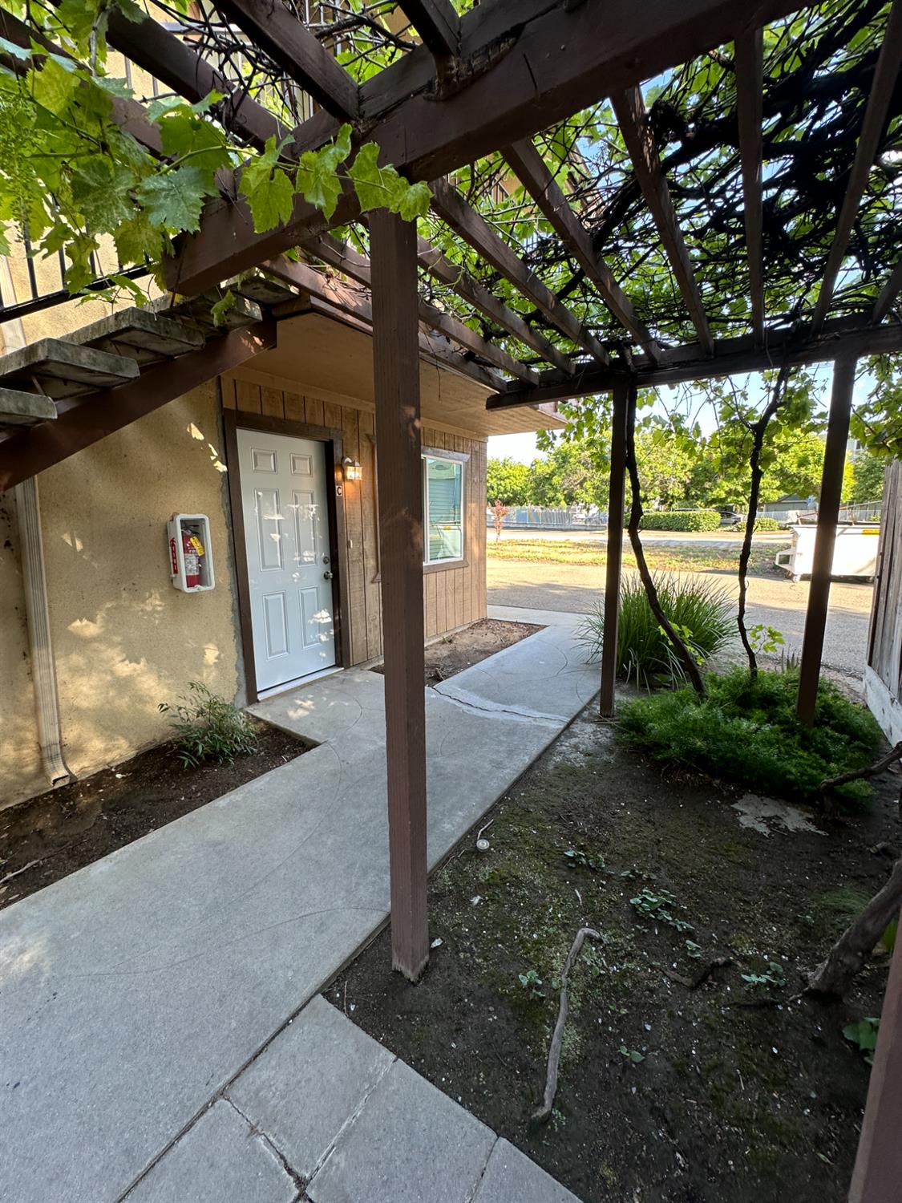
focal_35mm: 14
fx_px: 486
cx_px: 451
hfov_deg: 85.7
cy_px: 602
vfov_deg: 102.1
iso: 40
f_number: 2.2
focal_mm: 2.22
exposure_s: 1/113
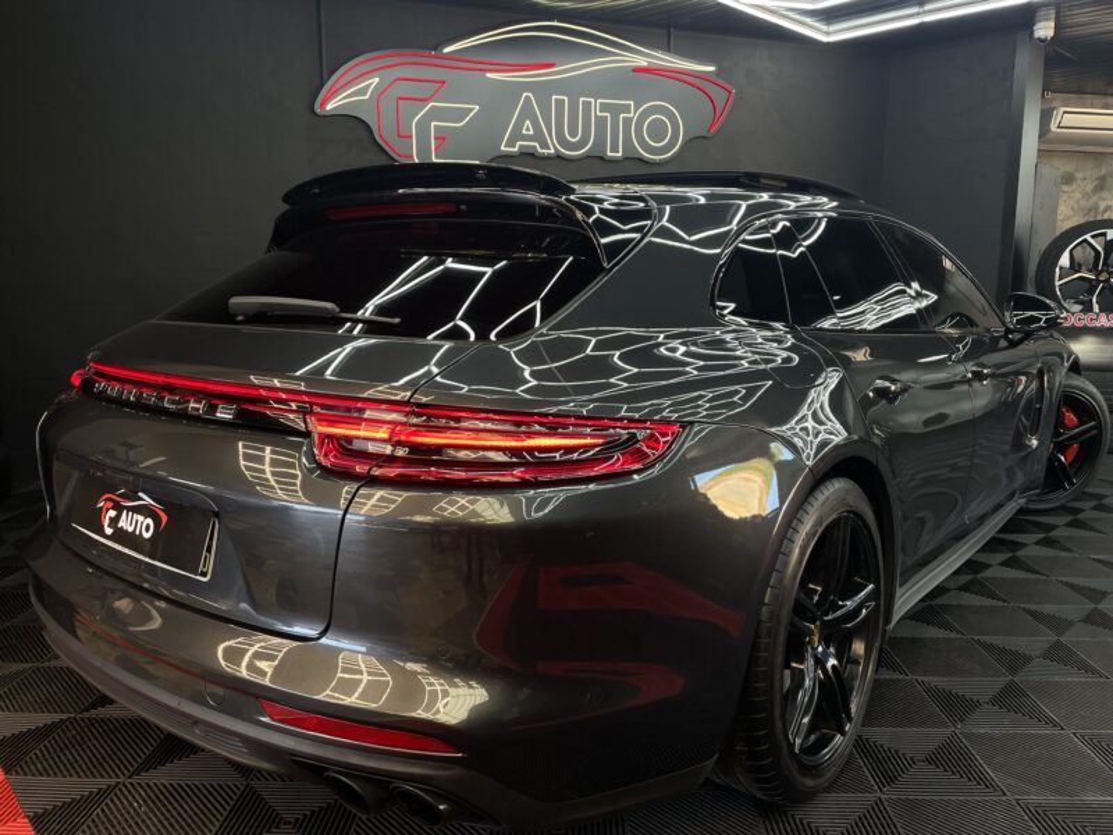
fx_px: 836
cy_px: 418
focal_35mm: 26
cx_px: 556
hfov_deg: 67.3
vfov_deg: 53.1
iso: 40
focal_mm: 4.2
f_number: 1.6
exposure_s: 1/100
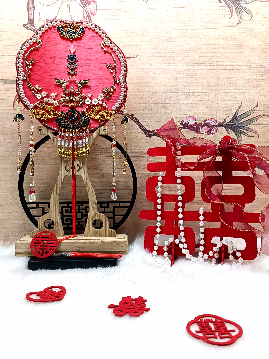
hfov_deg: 51.4
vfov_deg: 65.3
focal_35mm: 27
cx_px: 134
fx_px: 280
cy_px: 180
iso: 230
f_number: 1.9
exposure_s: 1/100
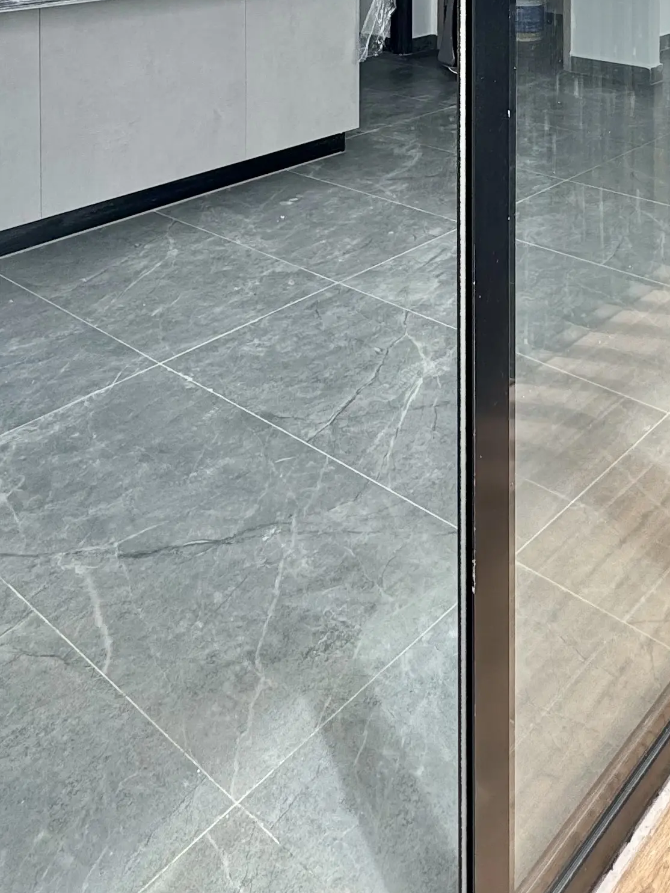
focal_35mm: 38
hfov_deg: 35.8
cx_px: 582
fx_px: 981
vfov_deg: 39.1
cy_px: -115
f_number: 2.2
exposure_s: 1/779
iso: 40
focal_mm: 2.22
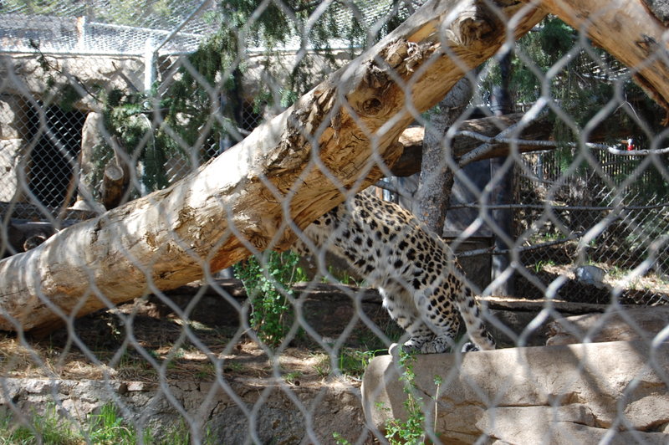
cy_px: 222
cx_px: 334
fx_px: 1448
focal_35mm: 78
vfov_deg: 17.5
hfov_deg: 26.0
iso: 220
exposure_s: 1/125
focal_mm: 52
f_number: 5.6
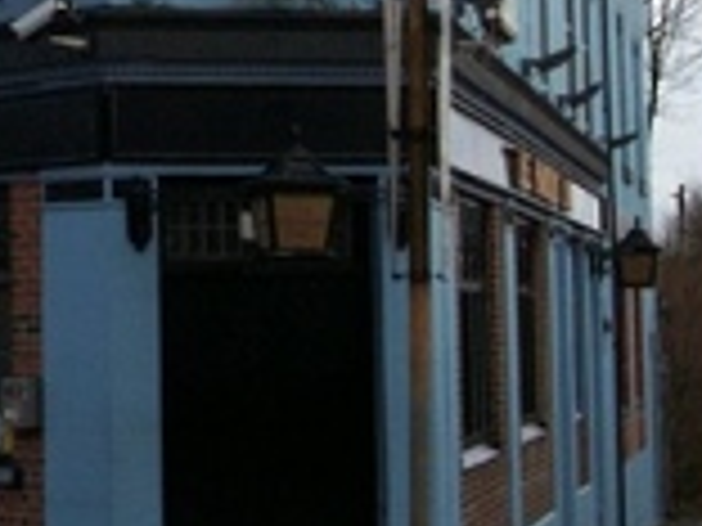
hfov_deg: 13.1
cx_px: -86
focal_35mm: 148
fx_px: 3001
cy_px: -31
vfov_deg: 9.9
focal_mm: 5.9
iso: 100
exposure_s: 1/328
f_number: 4.5
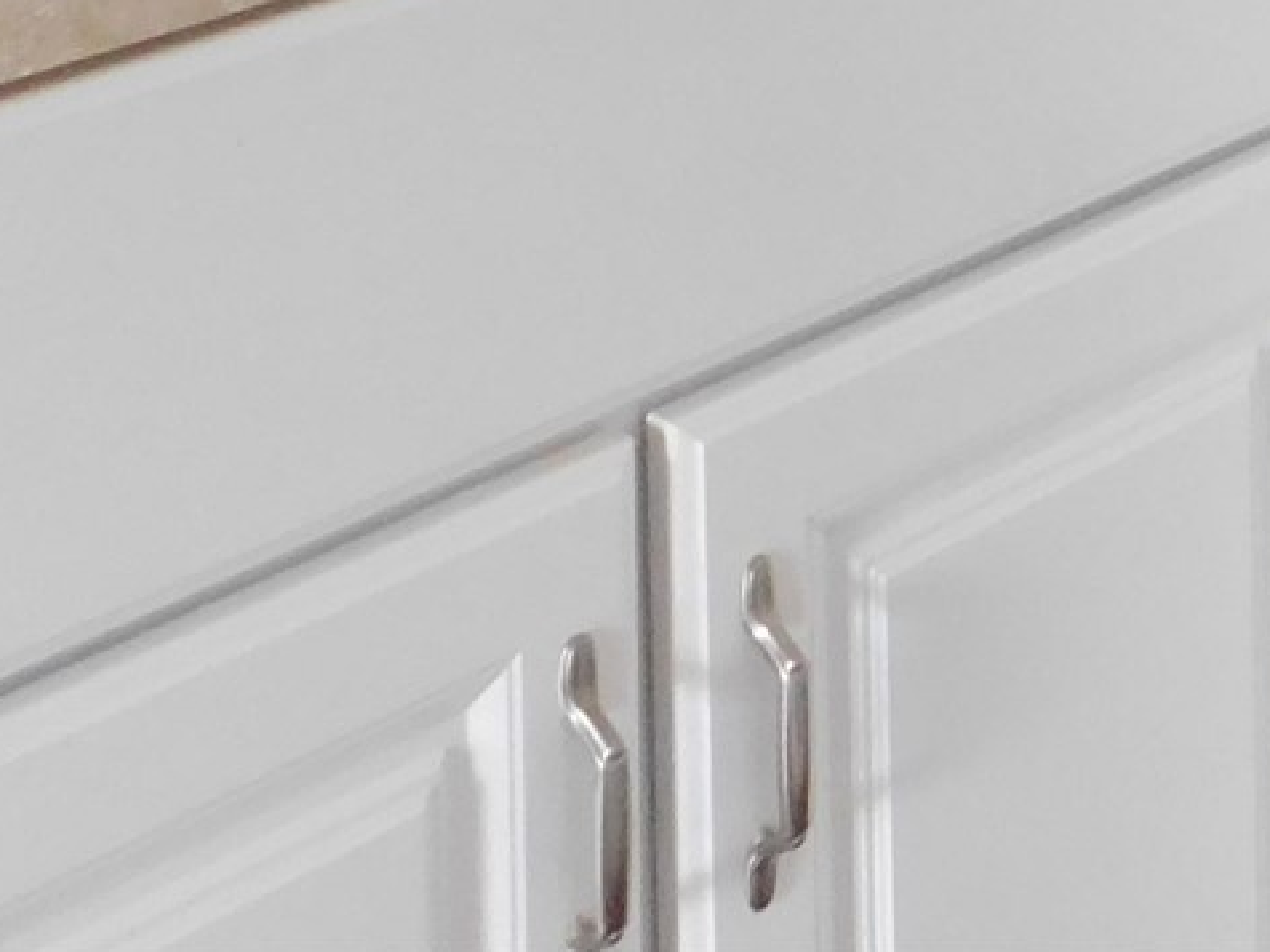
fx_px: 3632
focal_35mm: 99
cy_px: -1091
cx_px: 1646
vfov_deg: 12.6
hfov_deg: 18.5
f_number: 3
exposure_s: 1/30
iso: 400
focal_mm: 4
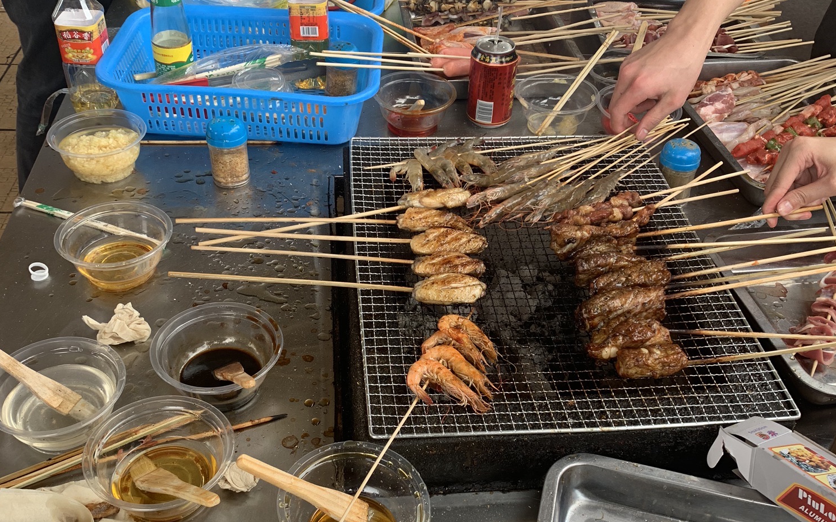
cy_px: 285
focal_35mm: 37
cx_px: 417
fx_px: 843
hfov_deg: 52.8
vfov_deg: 34.4
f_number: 1.8
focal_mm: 4.25
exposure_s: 1/122
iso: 25
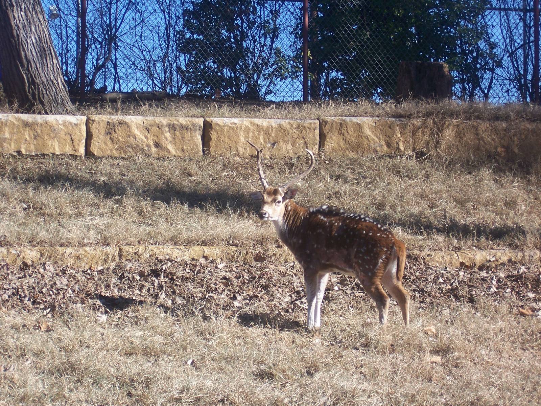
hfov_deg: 14.9
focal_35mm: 132
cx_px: 270
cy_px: 203
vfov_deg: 11.2
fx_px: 2063
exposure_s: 1/350
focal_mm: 22
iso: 80
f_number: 4.8
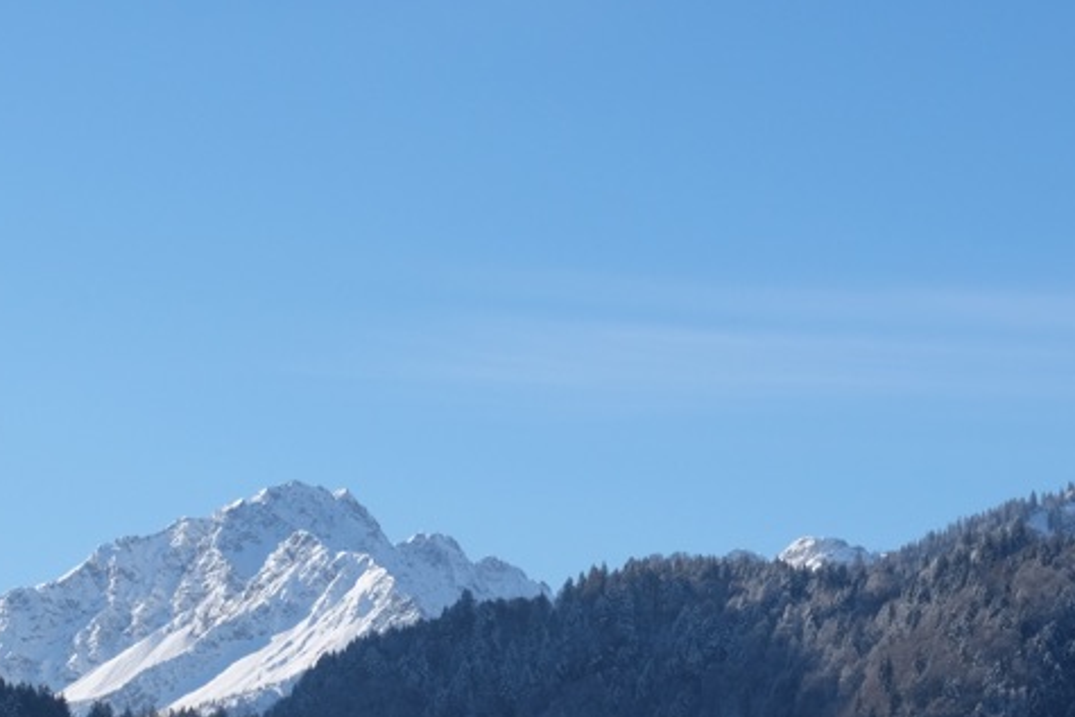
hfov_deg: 13.6
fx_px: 4510
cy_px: 564
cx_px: 367
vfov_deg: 9.1
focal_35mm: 151
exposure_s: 1/480
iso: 800
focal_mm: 46.6
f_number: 14
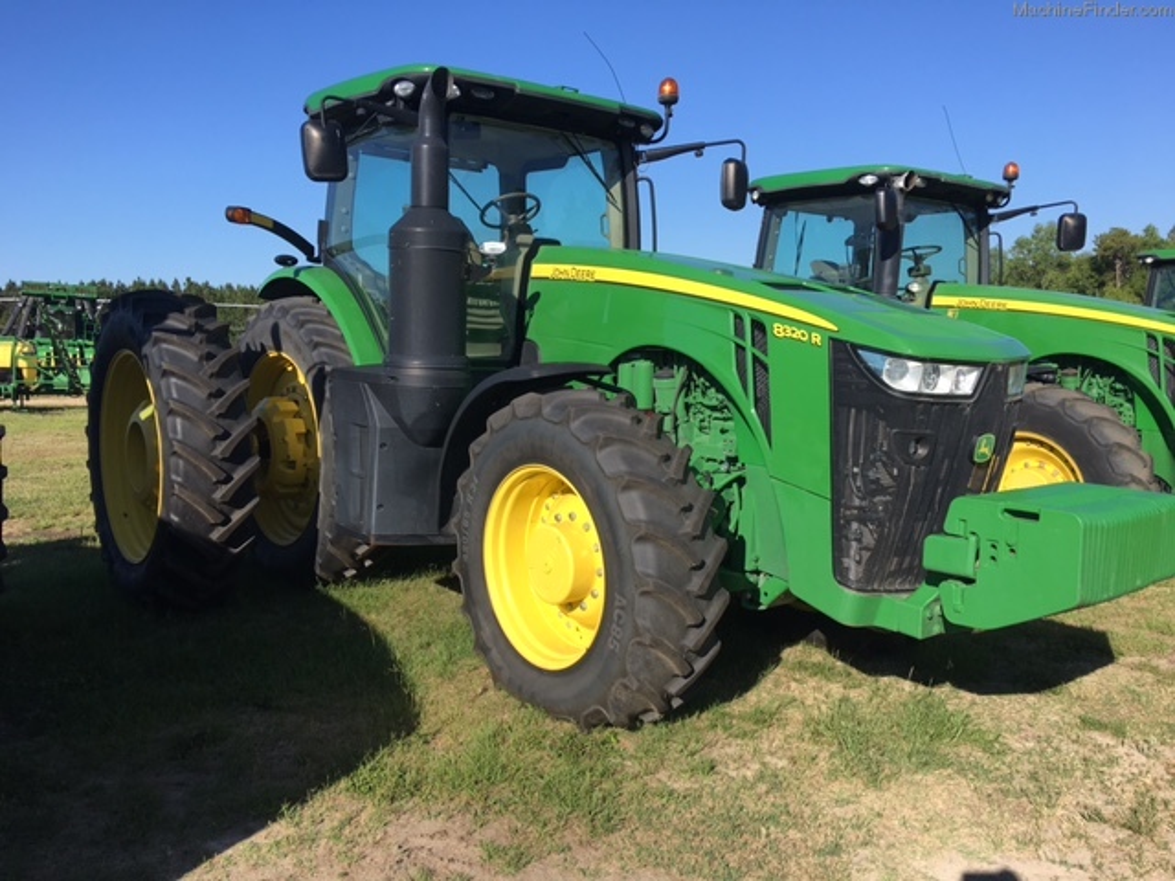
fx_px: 984
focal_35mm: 29
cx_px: 588
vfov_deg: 48.2
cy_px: 440
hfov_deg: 61.7
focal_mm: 4.15
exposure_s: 1/1261
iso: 25
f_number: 2.2
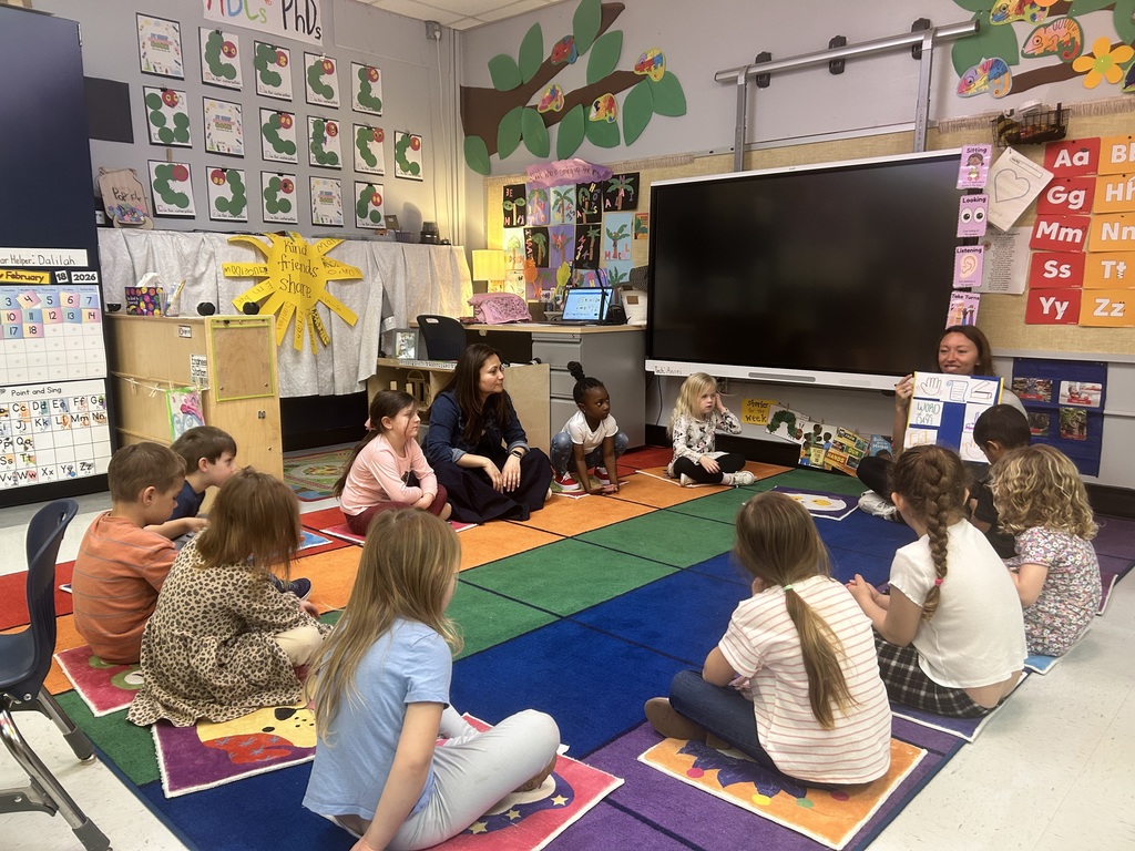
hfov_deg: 67.3
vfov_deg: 53.1
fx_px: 852
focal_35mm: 26
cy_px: 426
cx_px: 568
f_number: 1.5
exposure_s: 1/60
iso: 200
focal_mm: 5.7
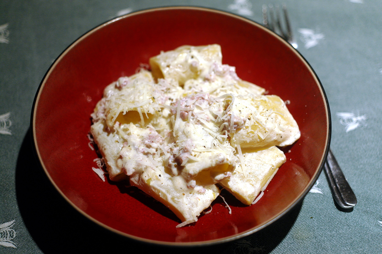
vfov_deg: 29.2
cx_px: 191
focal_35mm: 46
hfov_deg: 42.8
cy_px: 127
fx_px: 488
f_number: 2.2
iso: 200
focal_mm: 30
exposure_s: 1/90
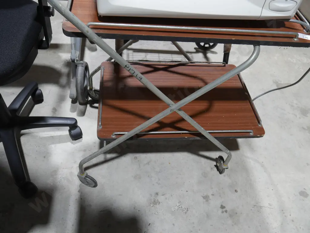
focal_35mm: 28
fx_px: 251
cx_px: 155
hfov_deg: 63.4
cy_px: 116
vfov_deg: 49.7
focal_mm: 14
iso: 500
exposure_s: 1/60
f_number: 5
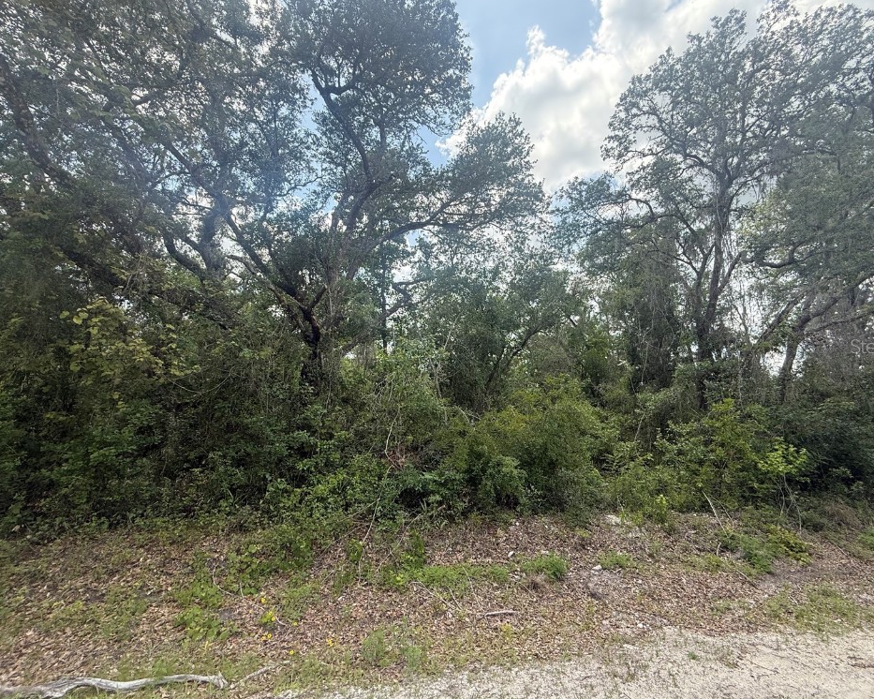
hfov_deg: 96.7
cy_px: 346
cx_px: 459
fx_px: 388
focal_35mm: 15
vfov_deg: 84.0
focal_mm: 2.22
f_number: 2.2
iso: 64
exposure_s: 1/527
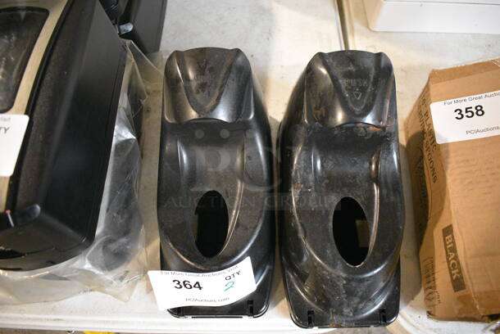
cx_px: 250
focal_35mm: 27
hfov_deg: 67.3
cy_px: 167
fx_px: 375
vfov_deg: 48.0
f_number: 3.5
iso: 4500
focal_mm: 18
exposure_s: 1/125
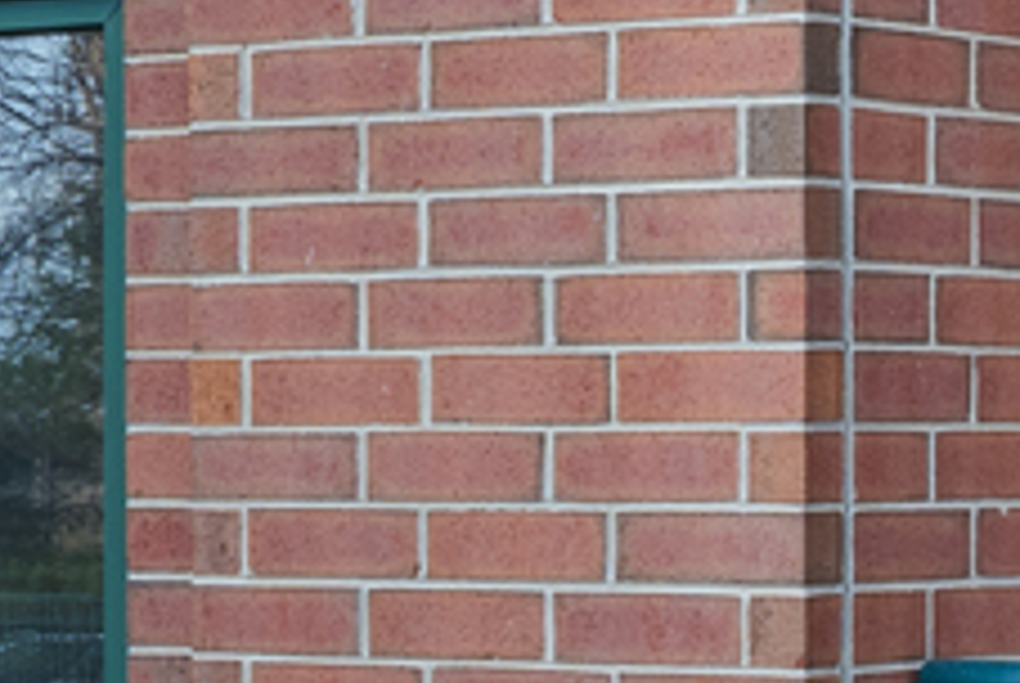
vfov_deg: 8.0
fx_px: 4851
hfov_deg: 12.0
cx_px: 737
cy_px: 458
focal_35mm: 171
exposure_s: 1/320
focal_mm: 16
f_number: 8
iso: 125
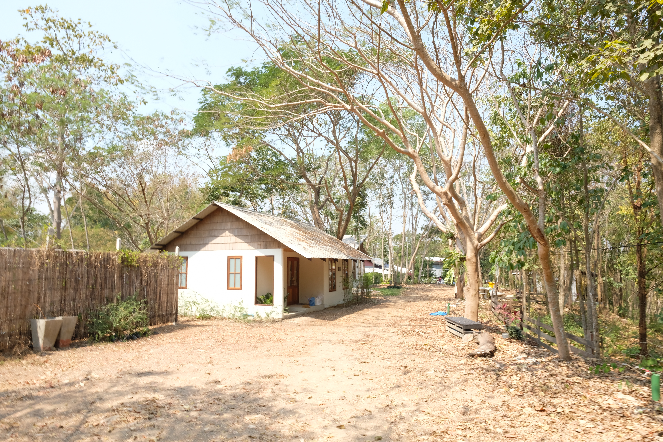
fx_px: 387
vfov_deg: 59.5
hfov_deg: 81.2
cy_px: 221
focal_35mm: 21
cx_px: 332
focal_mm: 14
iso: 200
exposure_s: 1/30
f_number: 16
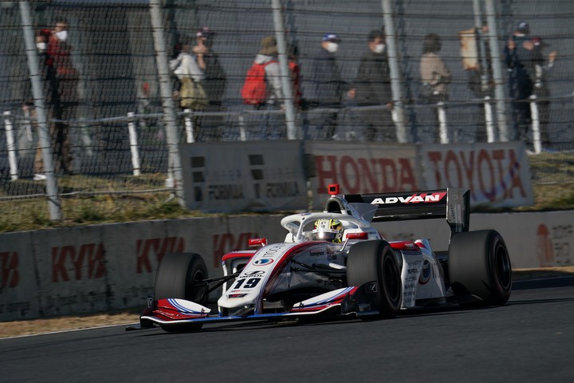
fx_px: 9566
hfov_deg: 3.4
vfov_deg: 2.3
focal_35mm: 600
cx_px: 287
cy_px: 192
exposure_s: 1/800
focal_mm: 600
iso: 200
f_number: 10
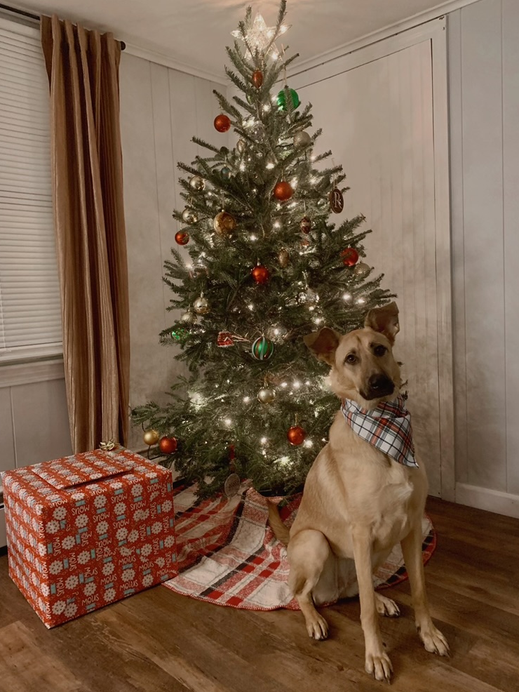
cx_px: 253
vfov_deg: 65.3
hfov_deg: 51.4
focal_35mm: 27
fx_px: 540
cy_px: 335
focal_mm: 4.25
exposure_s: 1/30
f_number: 1.8
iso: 640
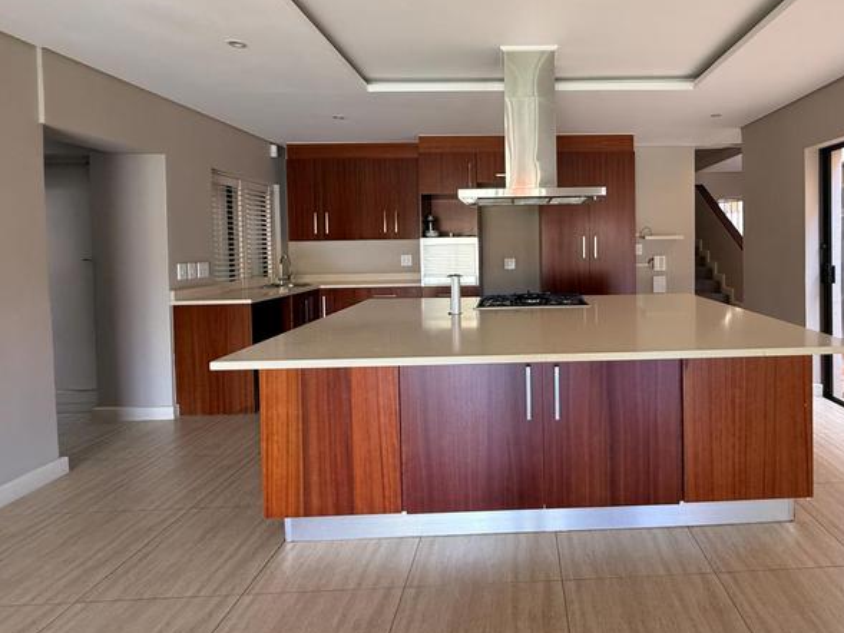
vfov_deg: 68.1
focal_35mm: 19
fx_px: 463
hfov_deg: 82.7
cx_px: 539
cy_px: 256
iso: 250
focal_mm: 2.22
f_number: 2.2
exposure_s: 1/99
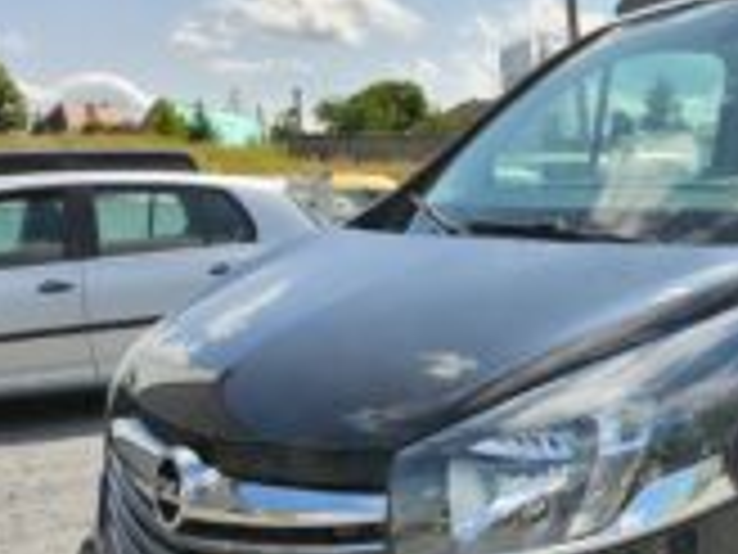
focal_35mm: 55
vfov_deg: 25.9
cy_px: 475
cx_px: 817
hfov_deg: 31.0
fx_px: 1173
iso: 50
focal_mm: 5
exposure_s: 1/2271
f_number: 1.8
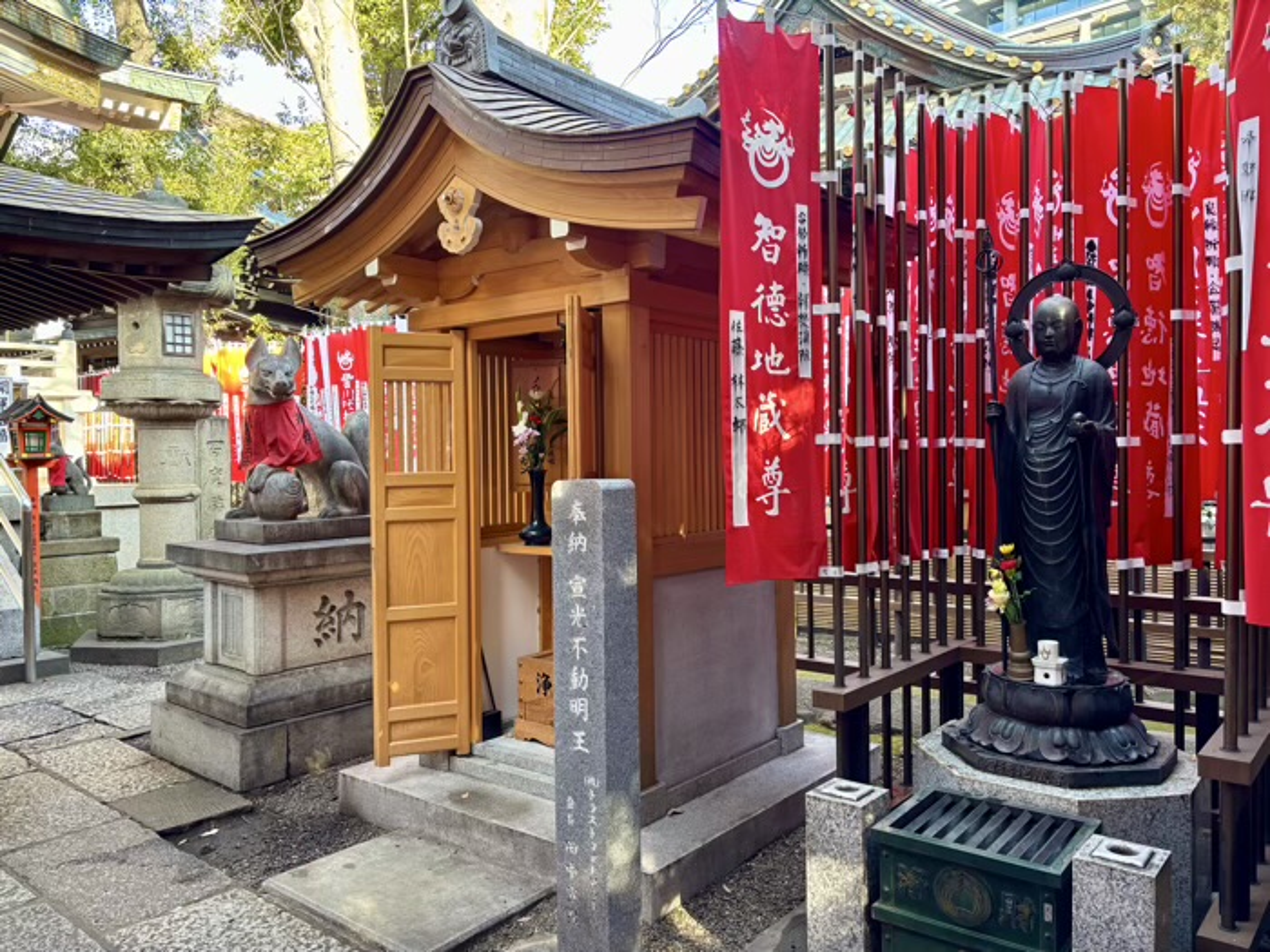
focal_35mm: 26
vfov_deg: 53.1
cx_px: 635
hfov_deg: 67.3
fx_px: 954
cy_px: 476
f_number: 1.6
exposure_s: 1/100
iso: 125
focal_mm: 5.96
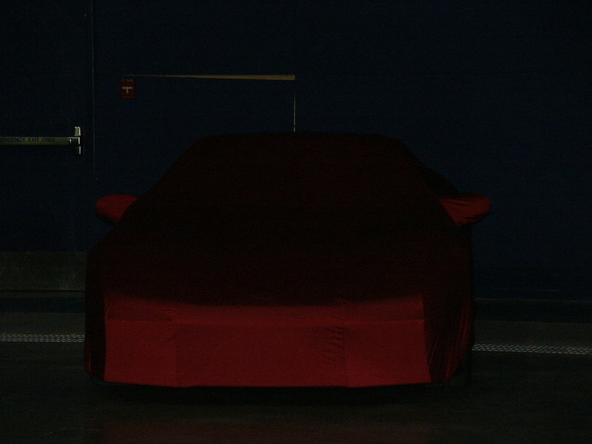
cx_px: 296
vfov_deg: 8.7
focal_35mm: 171
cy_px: 222
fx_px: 2924
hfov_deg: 11.6
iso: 200
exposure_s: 1/180
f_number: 3.5
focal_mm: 43.42
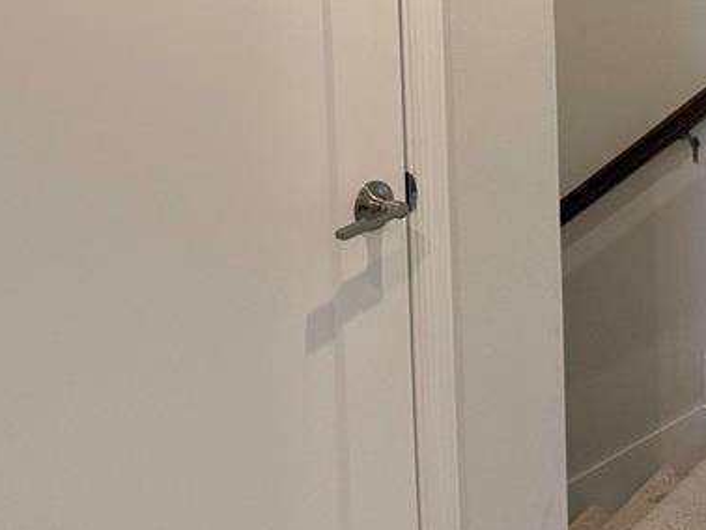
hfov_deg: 28.8
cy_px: -15
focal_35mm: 65
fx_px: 1327
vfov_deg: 21.7
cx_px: 616
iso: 200
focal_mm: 6.76
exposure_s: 1/240
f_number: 1.78
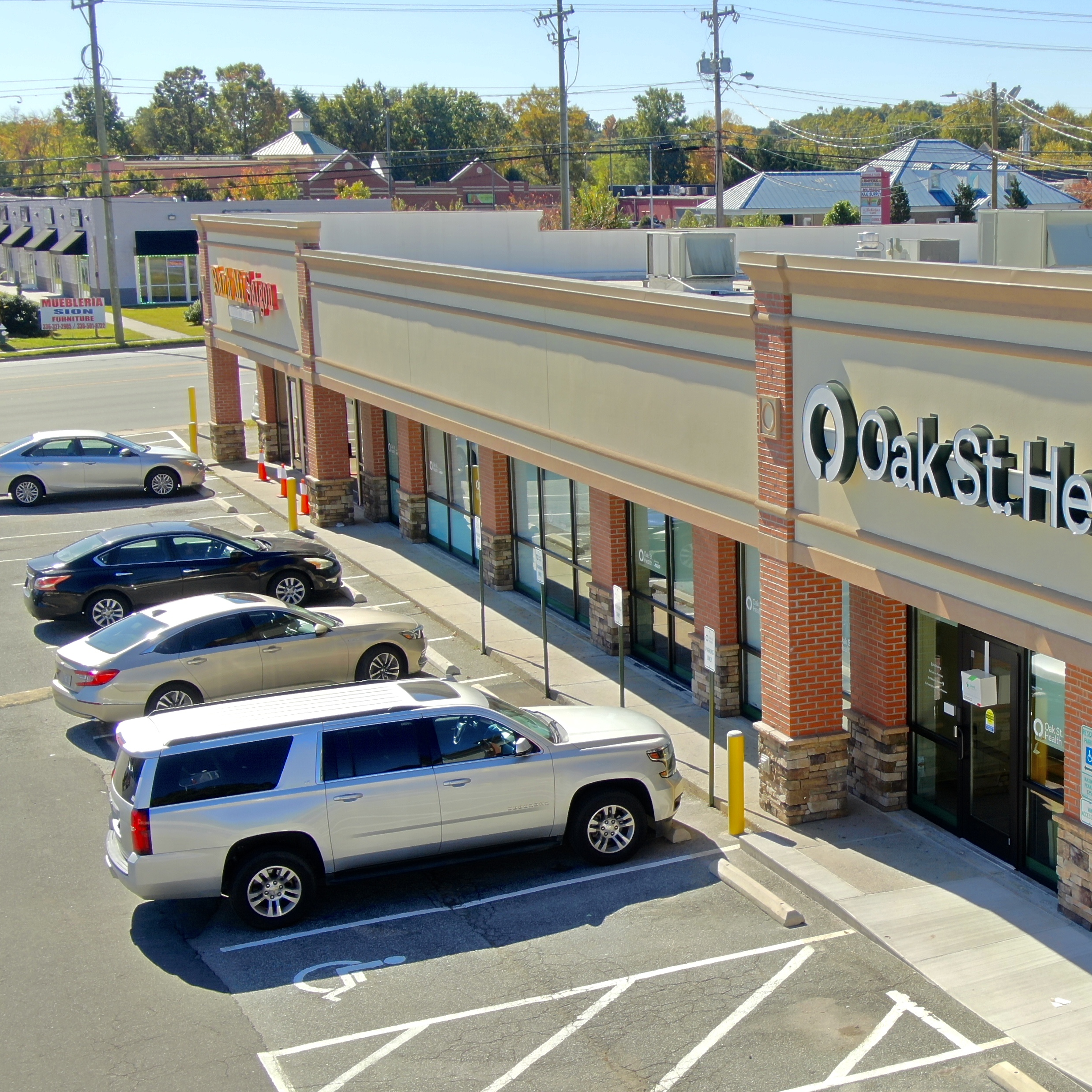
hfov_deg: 28.2
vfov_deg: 28.6
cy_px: 595
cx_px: 829
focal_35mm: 60
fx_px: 2141
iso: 100
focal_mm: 7.23
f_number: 3.5
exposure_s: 1/200
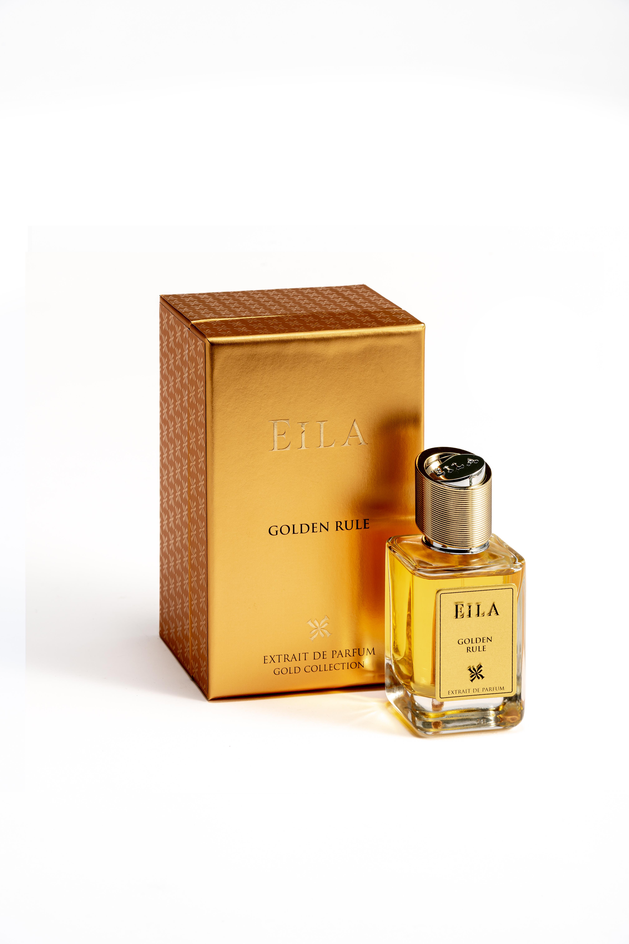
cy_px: 472
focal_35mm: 200
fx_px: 5241
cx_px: 314
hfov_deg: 6.9
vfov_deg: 10.3
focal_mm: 200
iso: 100
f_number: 16
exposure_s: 1/160
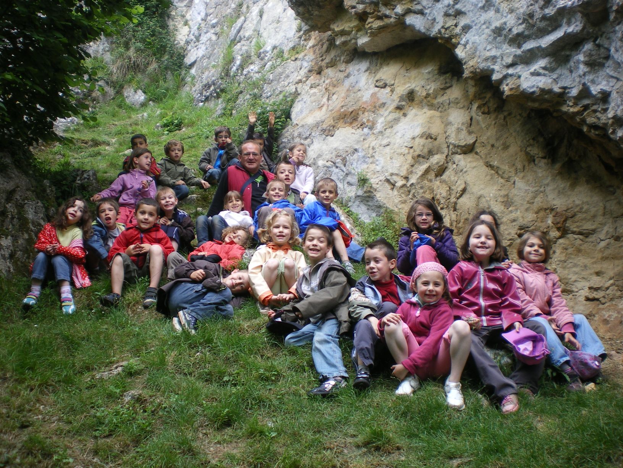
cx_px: 312
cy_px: 234
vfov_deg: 39.7
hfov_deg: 51.4
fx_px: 648
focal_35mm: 36
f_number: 3.1
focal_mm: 6.3
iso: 50
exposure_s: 1/60
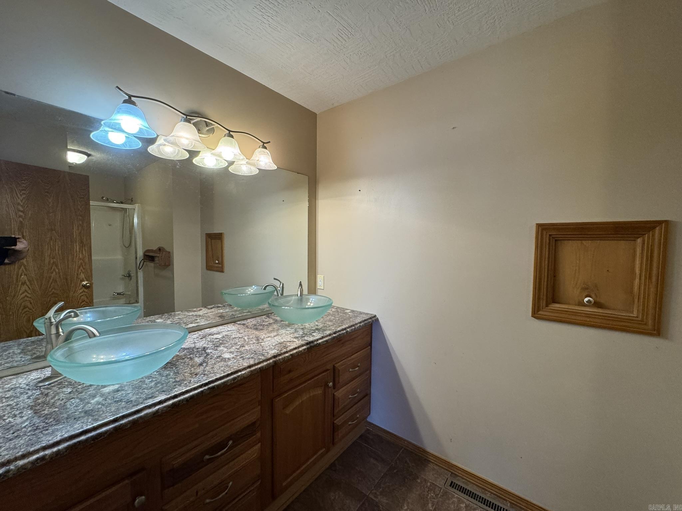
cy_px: 256
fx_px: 276
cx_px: 341
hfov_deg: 102.1
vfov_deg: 85.7
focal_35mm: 14
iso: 250
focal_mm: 2.22
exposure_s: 1/120
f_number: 2.2
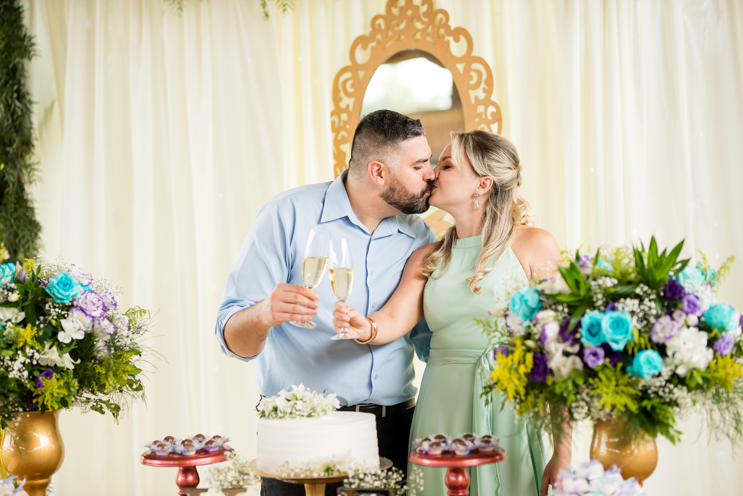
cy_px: 248
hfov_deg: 23.9
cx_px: 372
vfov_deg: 16.1
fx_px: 1755
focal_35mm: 85
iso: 100
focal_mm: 85
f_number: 1.8
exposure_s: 1/320
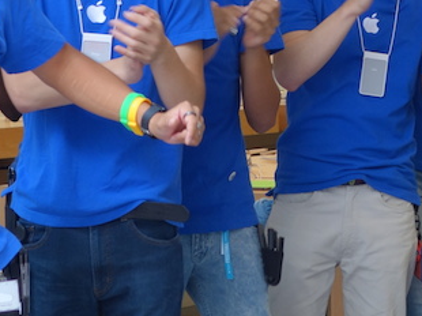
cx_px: 268
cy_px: 38
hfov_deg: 10.6
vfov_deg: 8.0
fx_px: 2266
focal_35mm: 186
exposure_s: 1/80
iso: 400
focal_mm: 26.57
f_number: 4
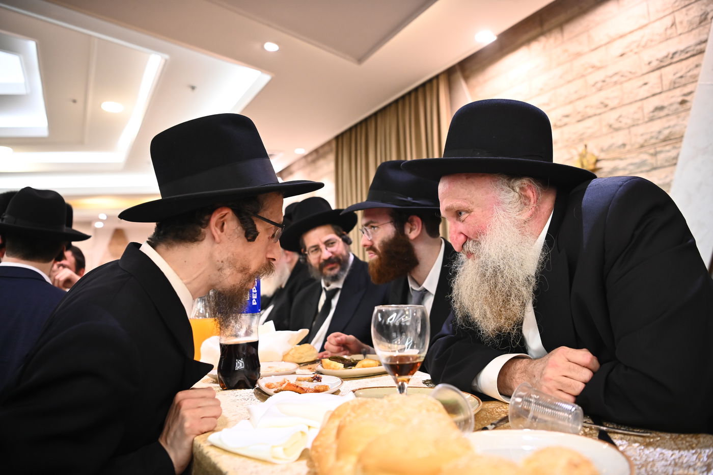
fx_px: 554
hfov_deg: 65.5
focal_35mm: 28
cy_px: 238
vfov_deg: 46.4
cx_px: 356
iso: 2000
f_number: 3.2
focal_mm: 28
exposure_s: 1/160
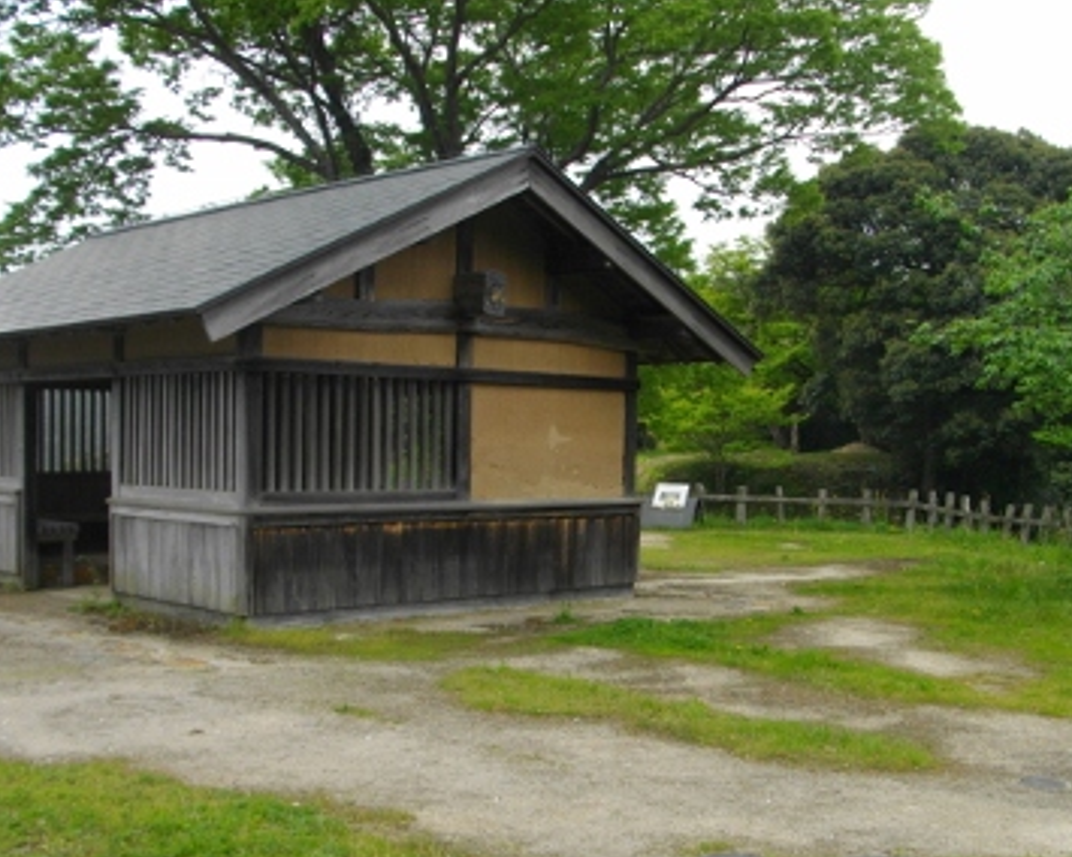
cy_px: 490
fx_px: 1396
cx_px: 661
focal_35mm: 44
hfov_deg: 41.7
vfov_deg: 34.1
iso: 100
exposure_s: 1/640
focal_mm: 5.7
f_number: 2.9
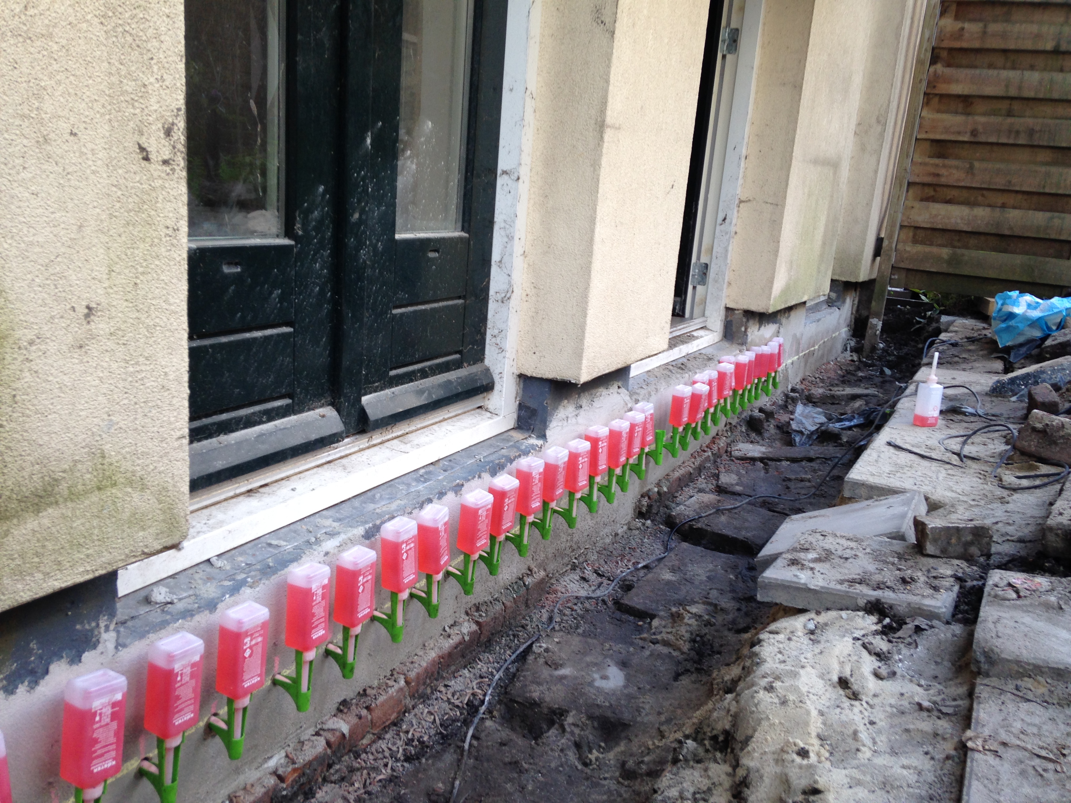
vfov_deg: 42.9
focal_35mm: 33
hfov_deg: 55.4
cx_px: 536
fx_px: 1021
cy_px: 402
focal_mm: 4.12
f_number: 2.4
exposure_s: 1/60
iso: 50
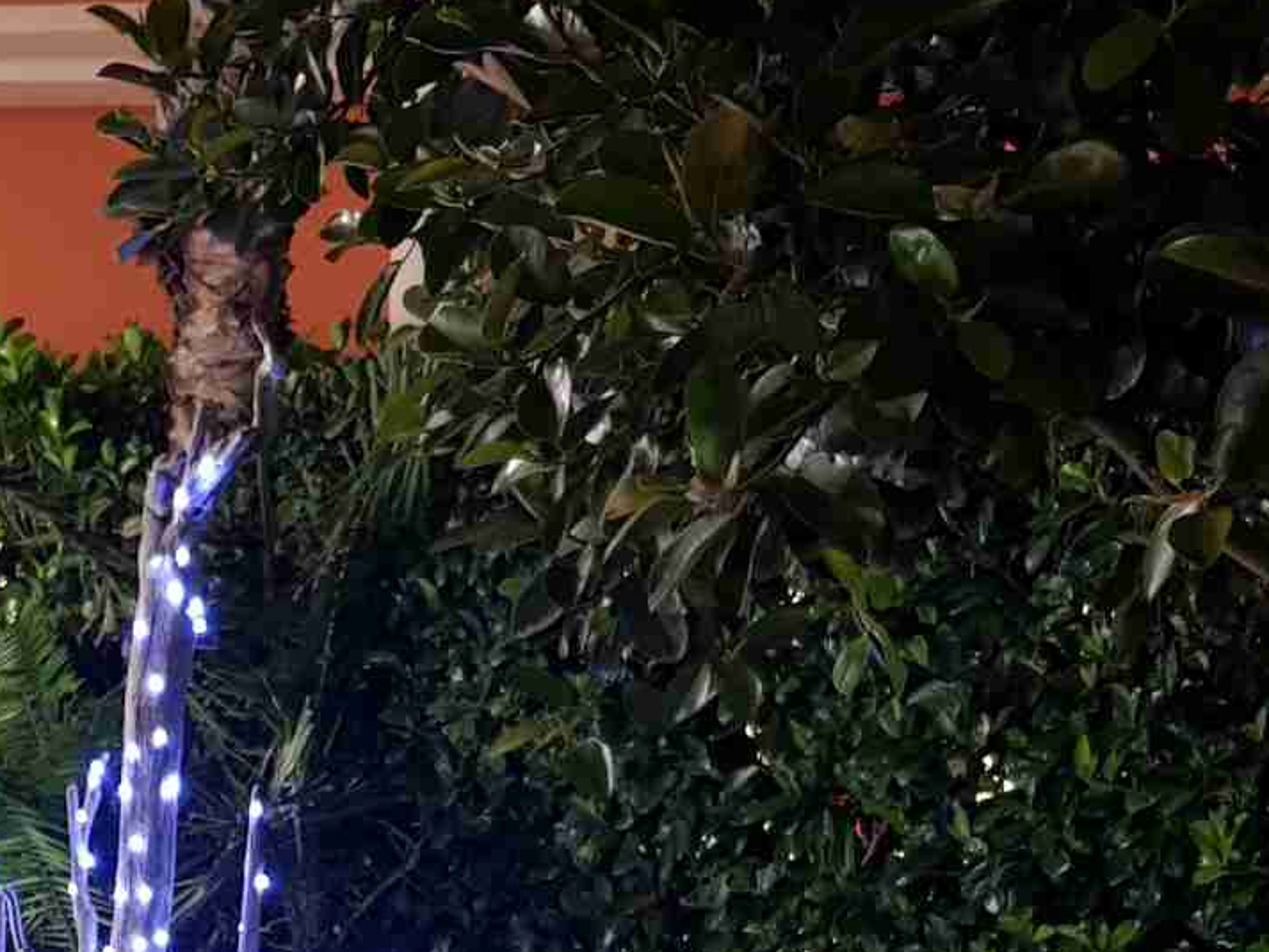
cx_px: 206
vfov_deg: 19.9
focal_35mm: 70
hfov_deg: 27.1
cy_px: 1091
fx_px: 2567
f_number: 1.7
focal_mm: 4.2
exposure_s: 1/10
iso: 200
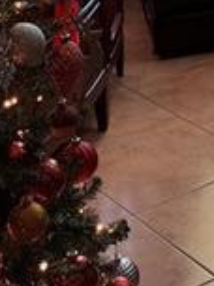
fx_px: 997
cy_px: -196
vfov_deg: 14.7
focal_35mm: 121
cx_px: 353
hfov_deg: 11.6
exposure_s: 1/60
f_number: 1.8
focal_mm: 5.23
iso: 64
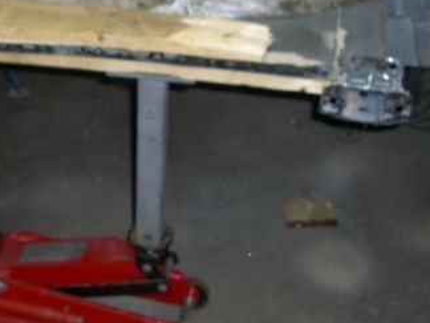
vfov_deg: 19.6
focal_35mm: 75
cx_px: 81
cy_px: 156
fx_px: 932
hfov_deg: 25.5
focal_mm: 7.9
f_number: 2.8
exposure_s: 1/60
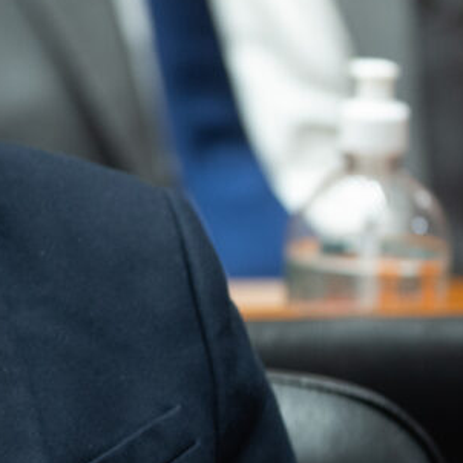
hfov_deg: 4.0
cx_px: -327
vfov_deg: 4.0
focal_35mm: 440
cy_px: 75
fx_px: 6658
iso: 1250
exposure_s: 1/100
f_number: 4
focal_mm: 102
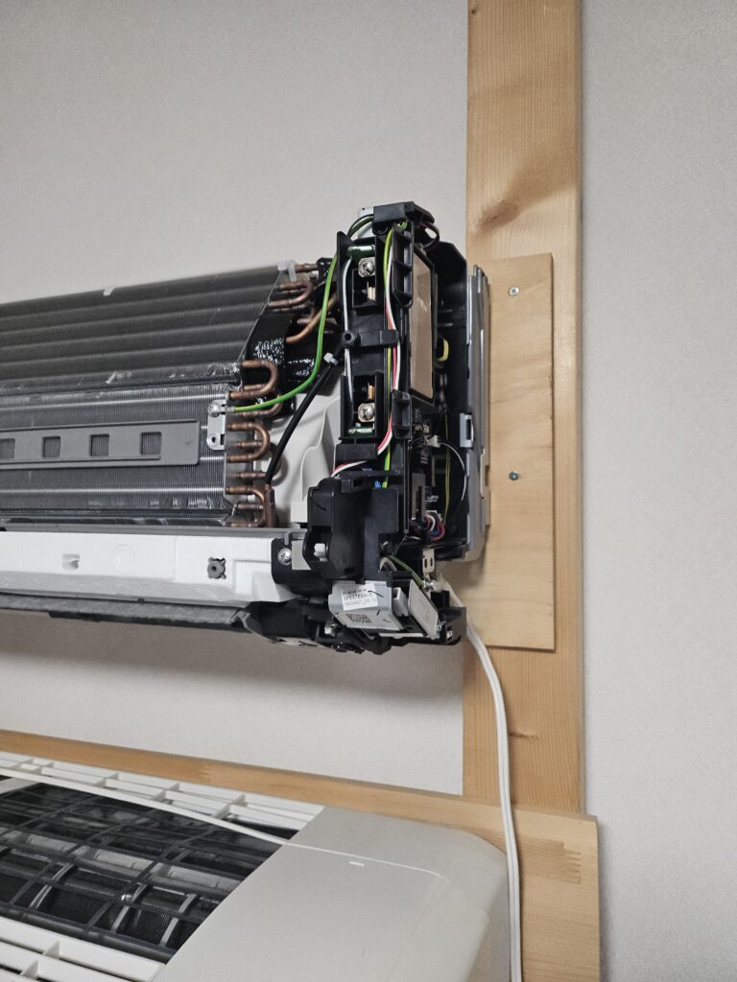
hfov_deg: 56.8
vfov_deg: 71.6
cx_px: 368
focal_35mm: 24
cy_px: 491
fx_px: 681
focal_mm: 5
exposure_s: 1/100
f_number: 1.8
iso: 640
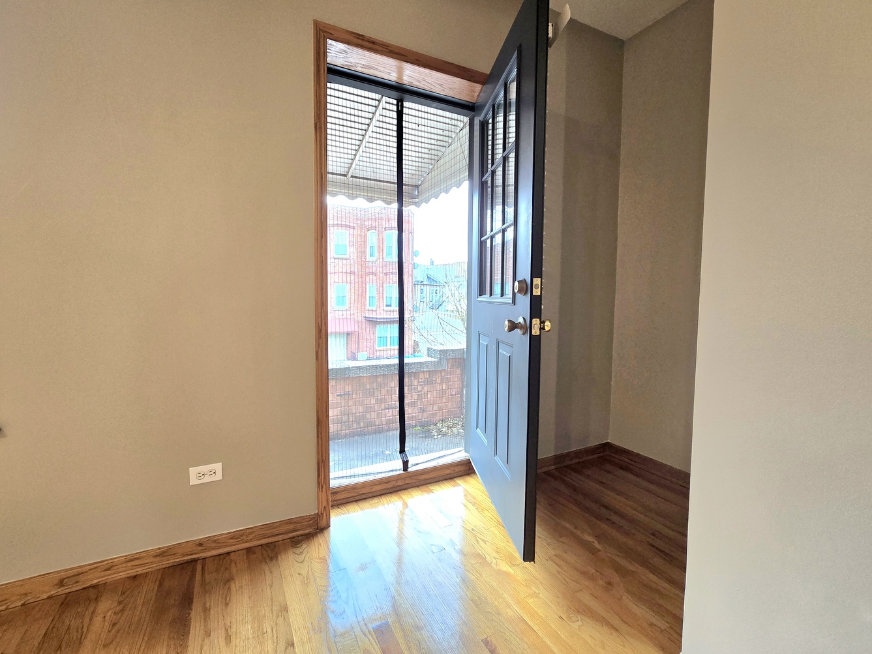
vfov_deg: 85.6
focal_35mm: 14
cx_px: 408
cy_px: 314
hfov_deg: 101.9
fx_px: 353
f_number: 2.2
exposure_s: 1/60.2
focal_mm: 2.2
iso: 100
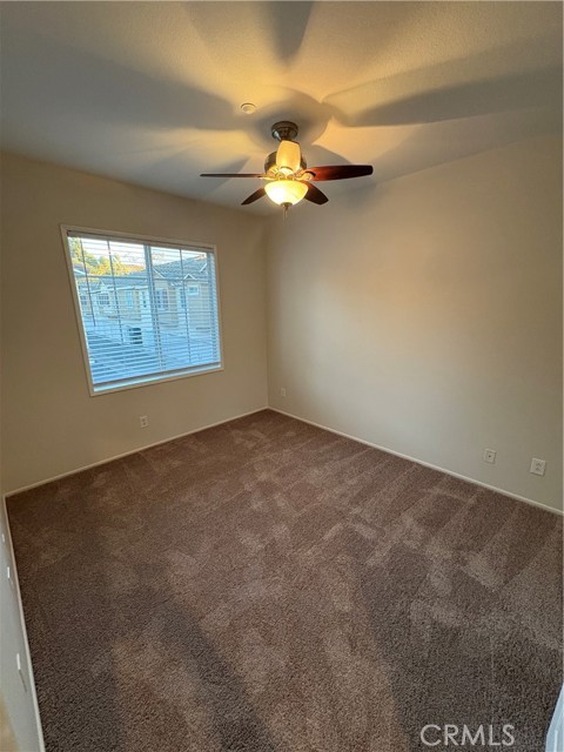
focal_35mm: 14
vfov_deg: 102.1
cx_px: 282
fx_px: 304
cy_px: 376
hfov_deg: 85.7
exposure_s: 1/60
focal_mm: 2.22
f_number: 2.2
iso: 400
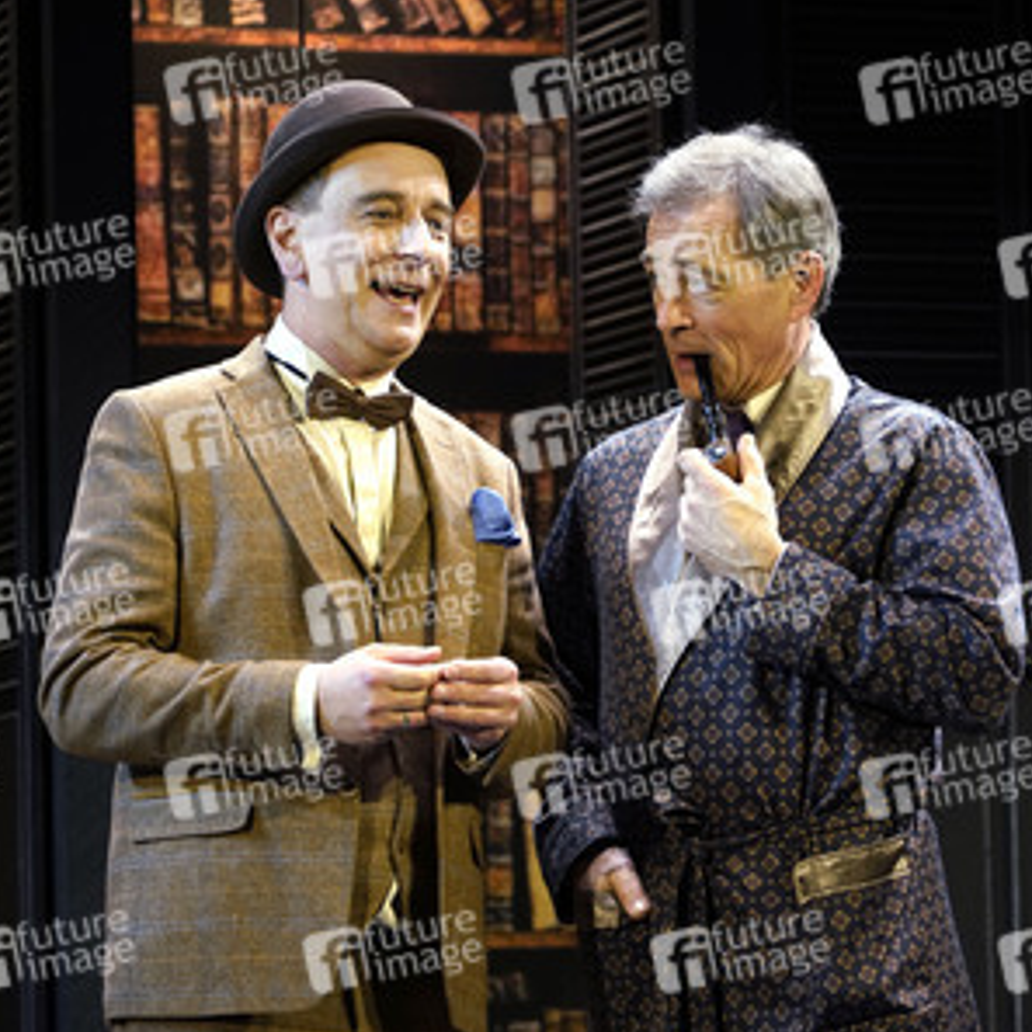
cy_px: 518
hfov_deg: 9.1
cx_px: 648
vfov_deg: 9.1
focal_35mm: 192
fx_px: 6476
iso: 1600
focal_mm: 149
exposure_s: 1/160
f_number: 5.6
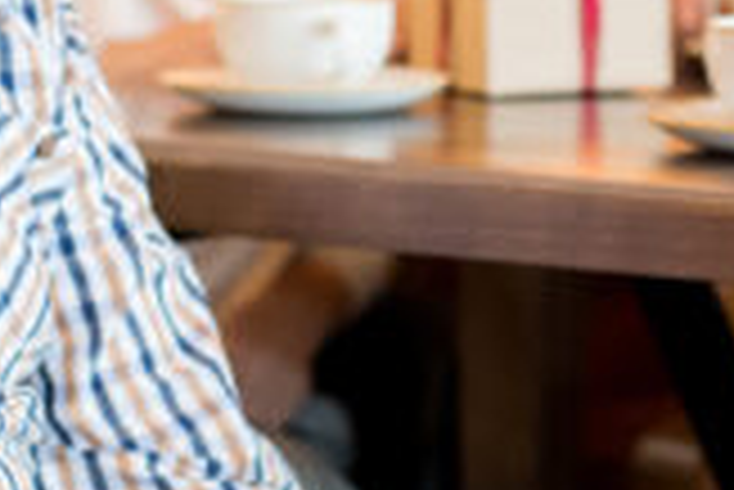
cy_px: 13
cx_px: 432
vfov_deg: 8.3
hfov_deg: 12.4
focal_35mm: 165
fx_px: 3367
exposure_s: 1/160
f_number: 2.2
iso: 800
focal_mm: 35
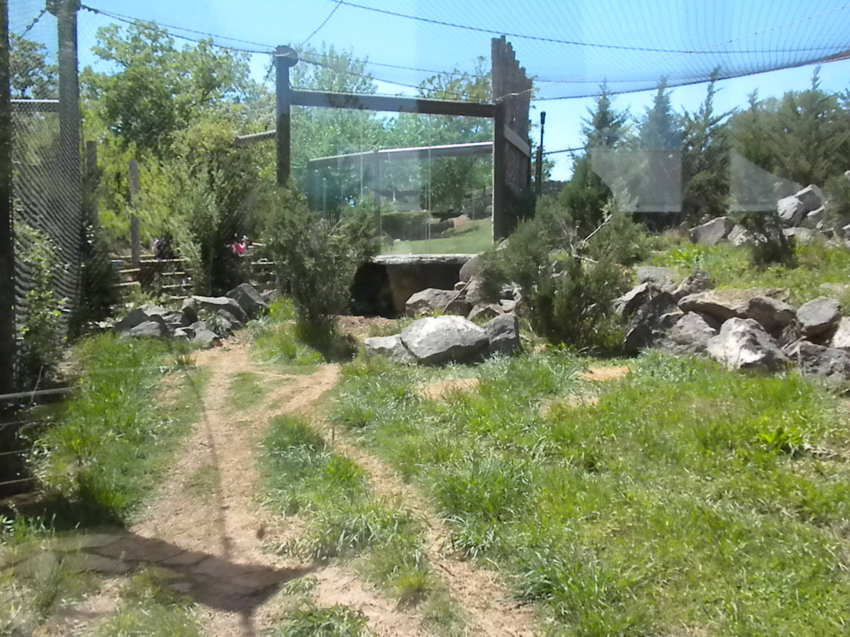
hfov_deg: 50.1
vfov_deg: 38.7
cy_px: 318
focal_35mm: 37
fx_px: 909
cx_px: 425
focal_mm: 6.6
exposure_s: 1/293
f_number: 10
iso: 640
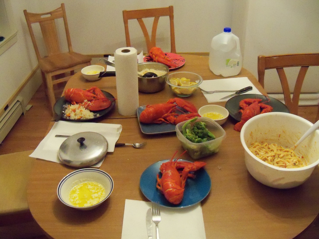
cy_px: 120
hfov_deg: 52.6
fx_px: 323
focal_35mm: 35
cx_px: 160
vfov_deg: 40.7
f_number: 3.5
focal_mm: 6.2
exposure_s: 1/40
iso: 1250
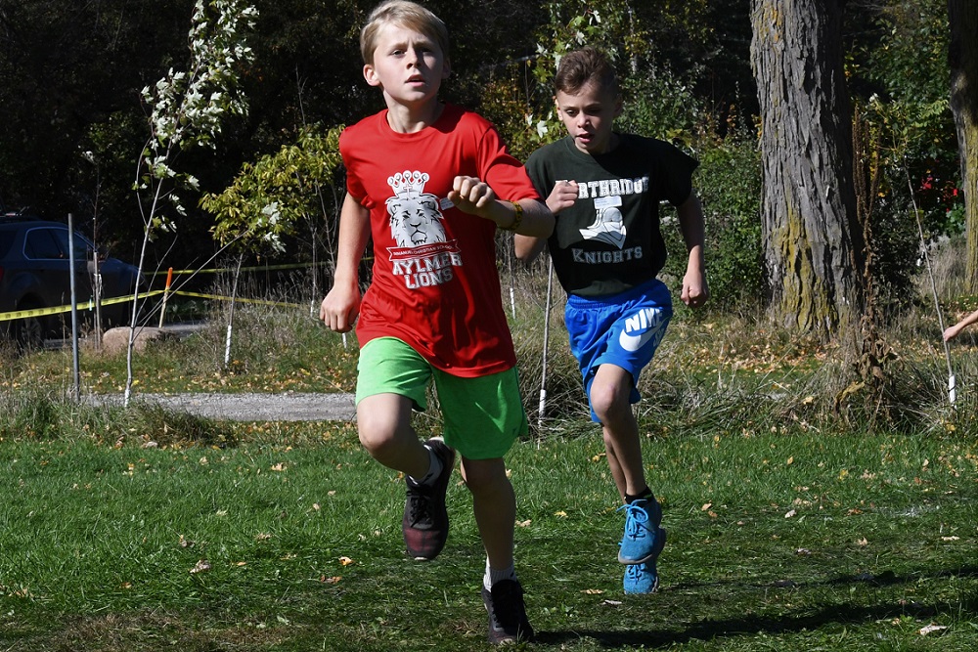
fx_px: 2853
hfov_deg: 19.5
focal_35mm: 105
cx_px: 489
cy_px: 326
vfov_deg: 13.0
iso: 1100
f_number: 16
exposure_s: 1/800
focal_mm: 70
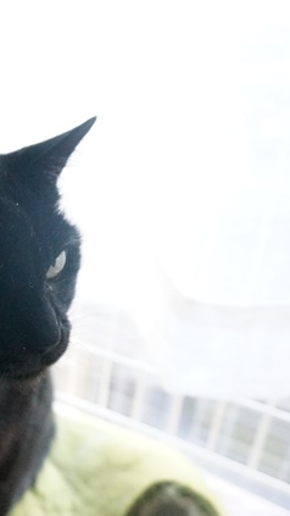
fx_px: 519
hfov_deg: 28.2
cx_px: -34
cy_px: 258
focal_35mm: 38
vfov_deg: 52.8
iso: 6400
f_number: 3.5
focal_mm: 16
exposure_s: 1/640
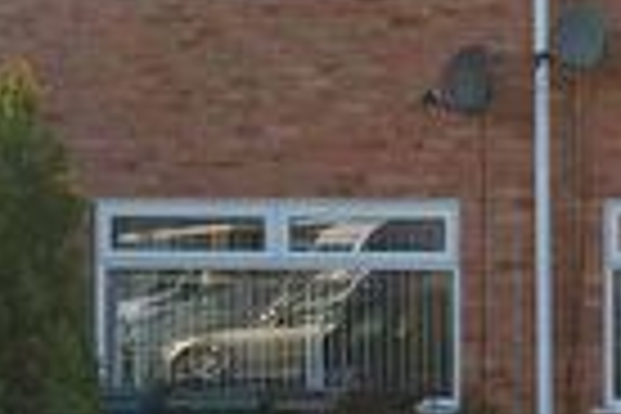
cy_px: 241
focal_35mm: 76
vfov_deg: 17.9
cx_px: 1206
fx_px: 1311
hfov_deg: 18.6
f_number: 6.3
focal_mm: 10
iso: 100
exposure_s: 1/200
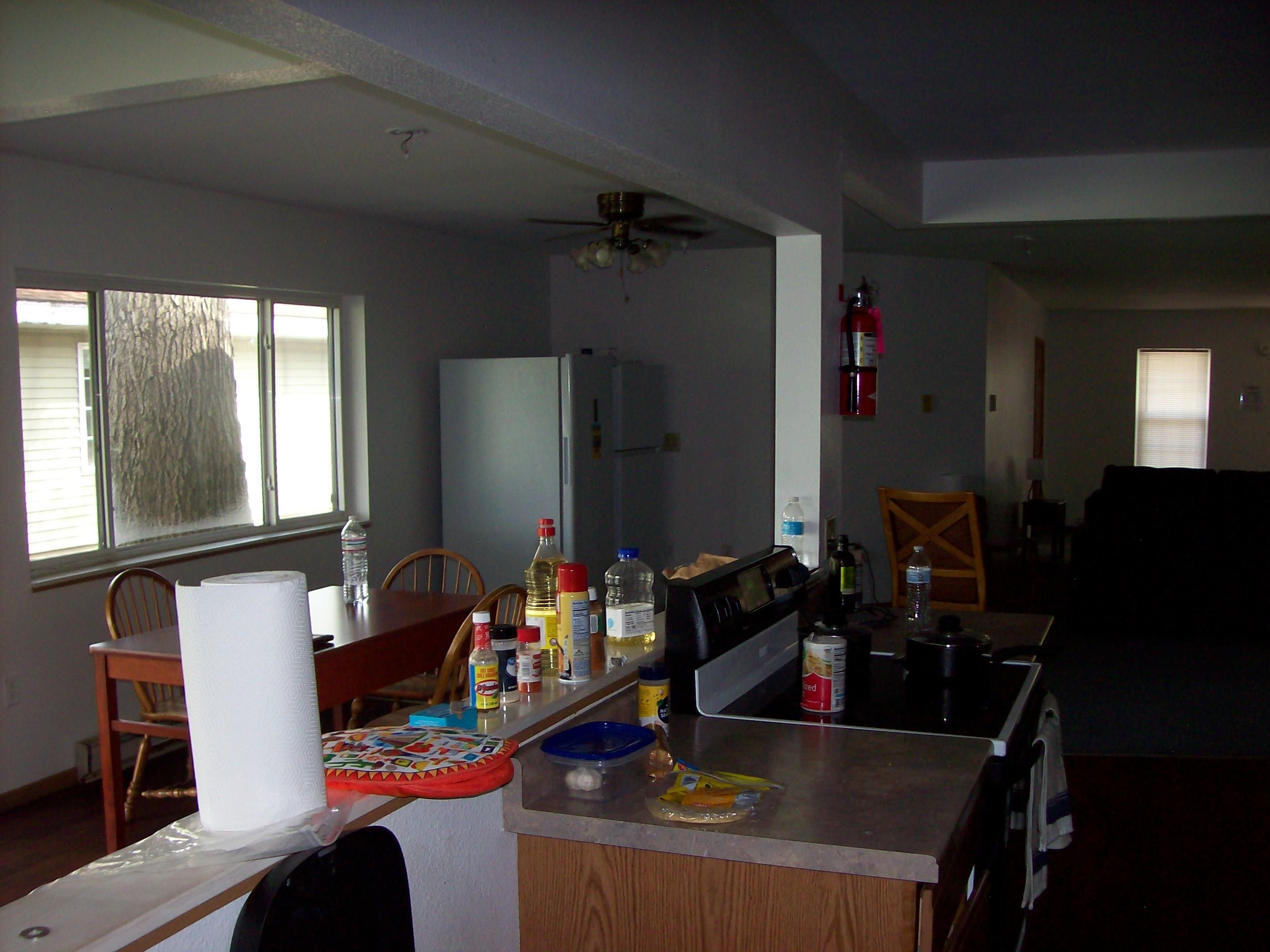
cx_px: 635
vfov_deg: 39.6
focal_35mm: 36
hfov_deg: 51.4
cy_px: 476
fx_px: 1320
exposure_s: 1/64
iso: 80
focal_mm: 6
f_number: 2.7
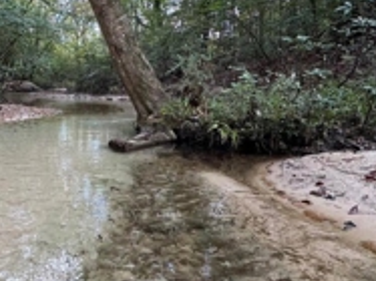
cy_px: 118
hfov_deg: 55.2
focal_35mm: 30
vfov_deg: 46.6
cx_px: 68
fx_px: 326
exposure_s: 1/99
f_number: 2.2
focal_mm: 2.22
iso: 100
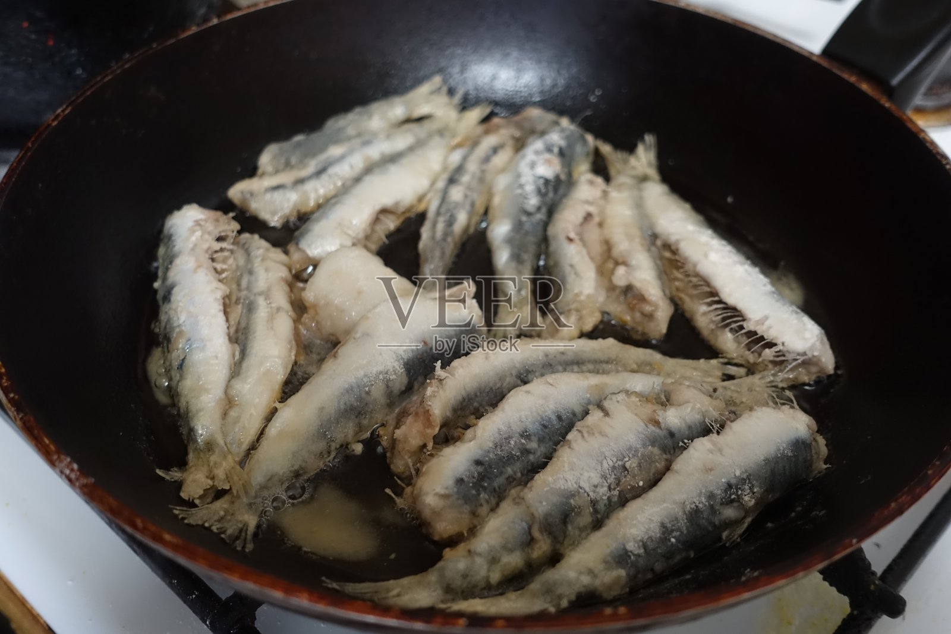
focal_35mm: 40
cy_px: 317
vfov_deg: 33.4
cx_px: 476
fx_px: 1057
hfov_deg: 48.5
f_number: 2.8
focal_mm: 14.5
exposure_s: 1/30
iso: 800
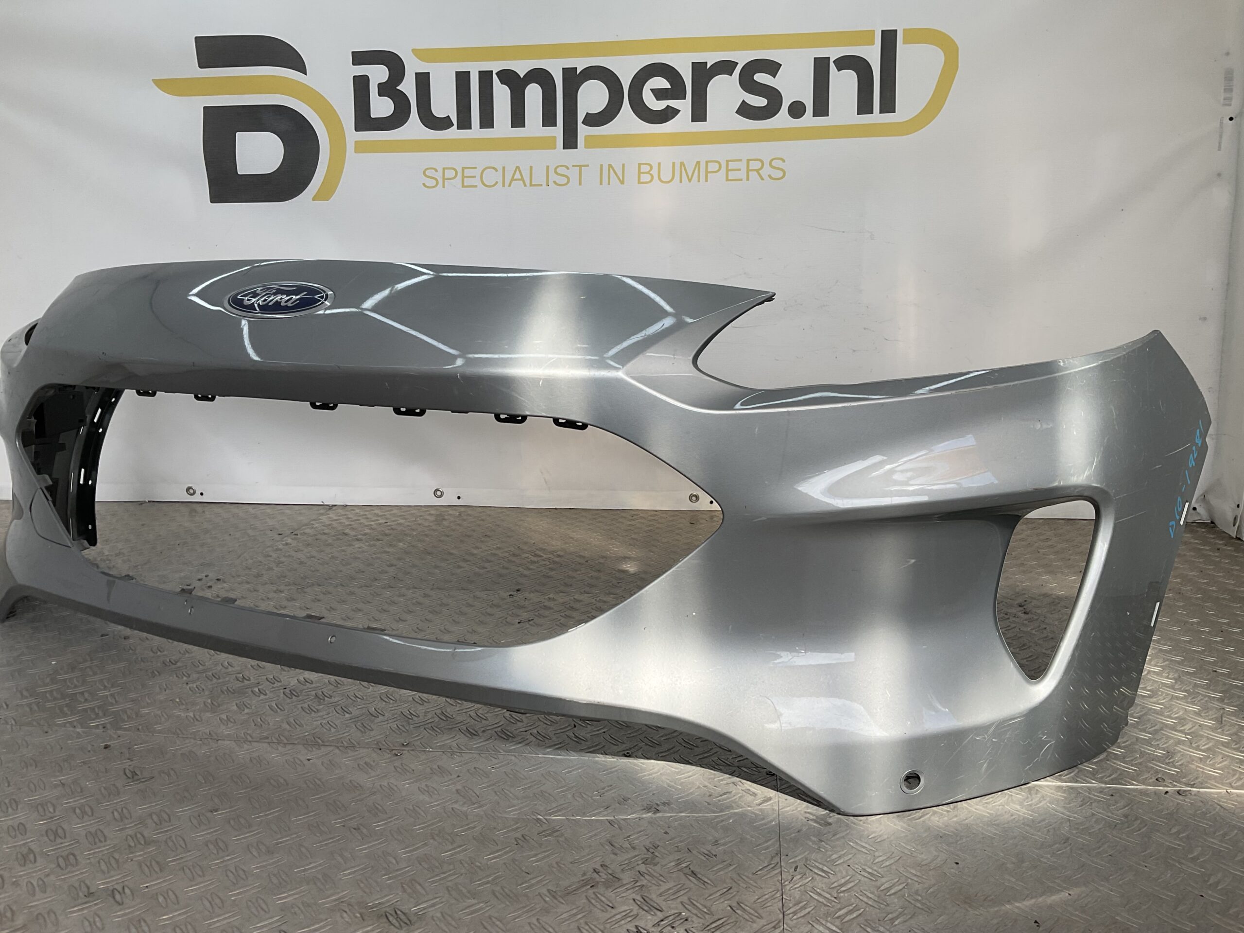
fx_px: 1042
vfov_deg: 48.2
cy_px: 466
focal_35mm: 29
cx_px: 622
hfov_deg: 61.7
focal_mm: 3
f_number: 1.8
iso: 16
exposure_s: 1/500
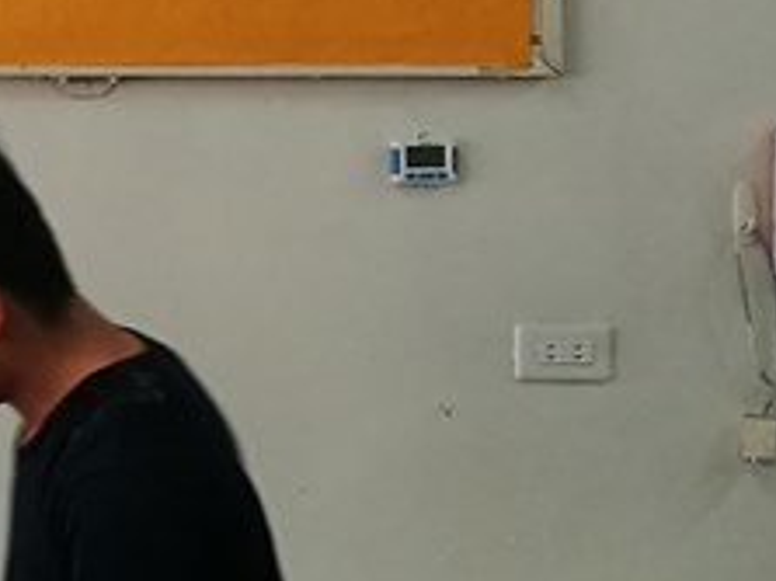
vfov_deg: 11.7
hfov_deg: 14.5
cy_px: 24
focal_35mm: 126
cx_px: -404
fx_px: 2823
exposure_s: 1/30
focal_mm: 4.5
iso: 160
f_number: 2.2
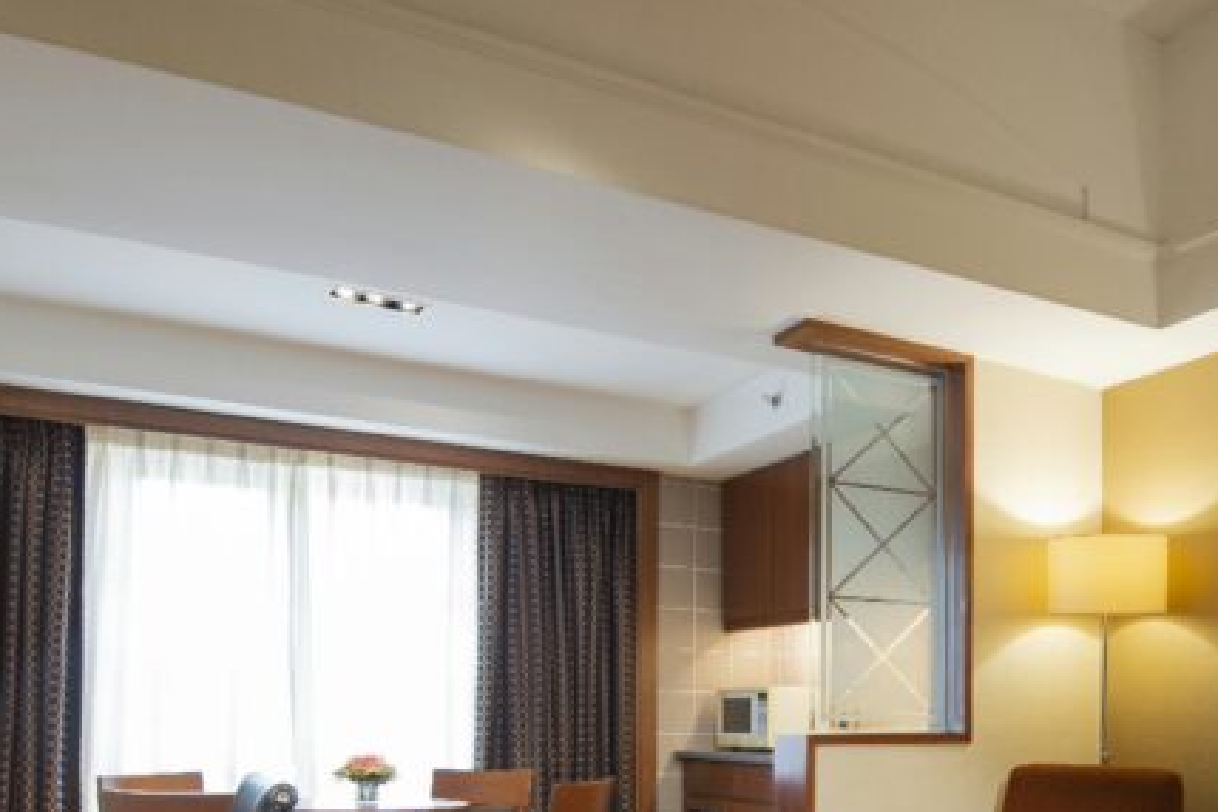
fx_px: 1150
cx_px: 846
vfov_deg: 36.7
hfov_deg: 54.3
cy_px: 715
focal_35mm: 34
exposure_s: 1/5
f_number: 6.3
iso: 250
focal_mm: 19
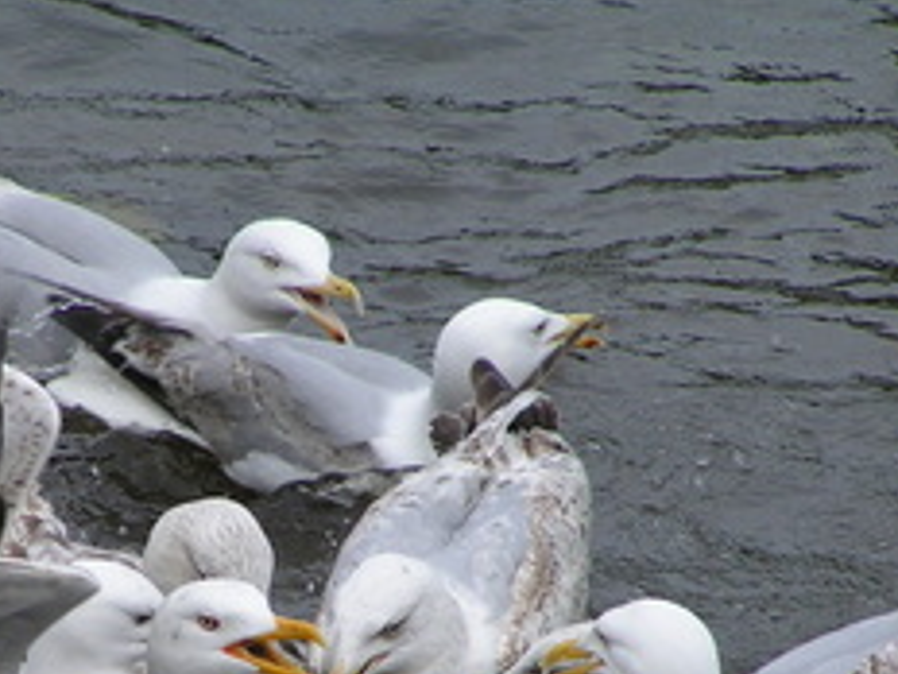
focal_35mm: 753
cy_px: 626
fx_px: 19534
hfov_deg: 2.6
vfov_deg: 2.0
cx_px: 174
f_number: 4.5
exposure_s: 1/400
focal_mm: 58
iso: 50
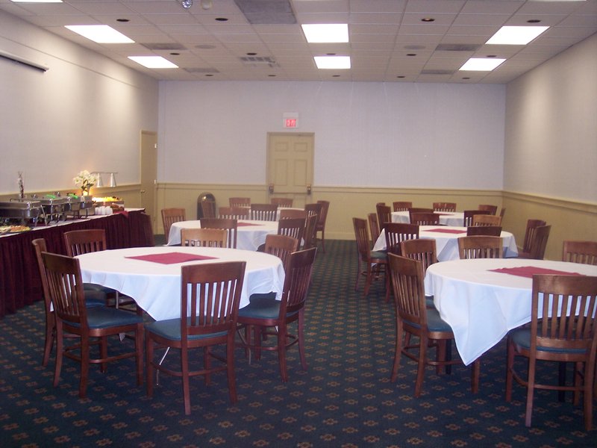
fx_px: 673
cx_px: 298
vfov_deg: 36.8
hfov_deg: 47.9
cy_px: 224
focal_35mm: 39
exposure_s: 1/60
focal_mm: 8
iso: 140
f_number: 2.8
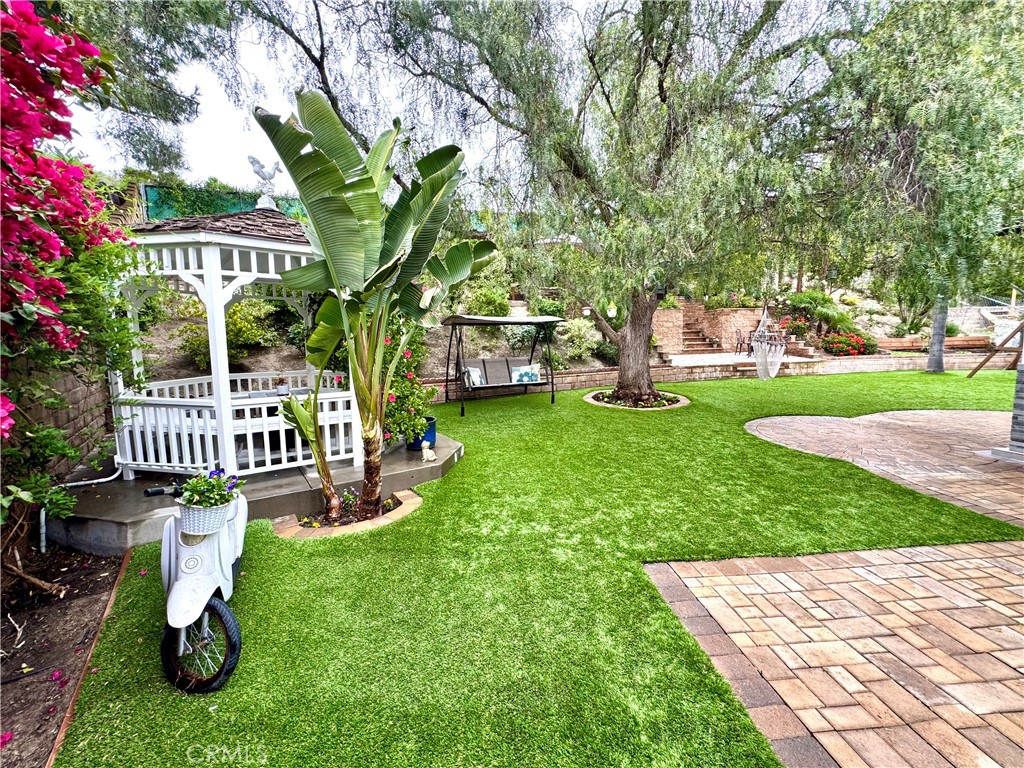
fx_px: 414
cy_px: 384
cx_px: 512
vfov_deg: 85.7
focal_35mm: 14
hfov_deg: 102.1
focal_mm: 2.22
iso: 64
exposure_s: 1/99
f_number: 2.2
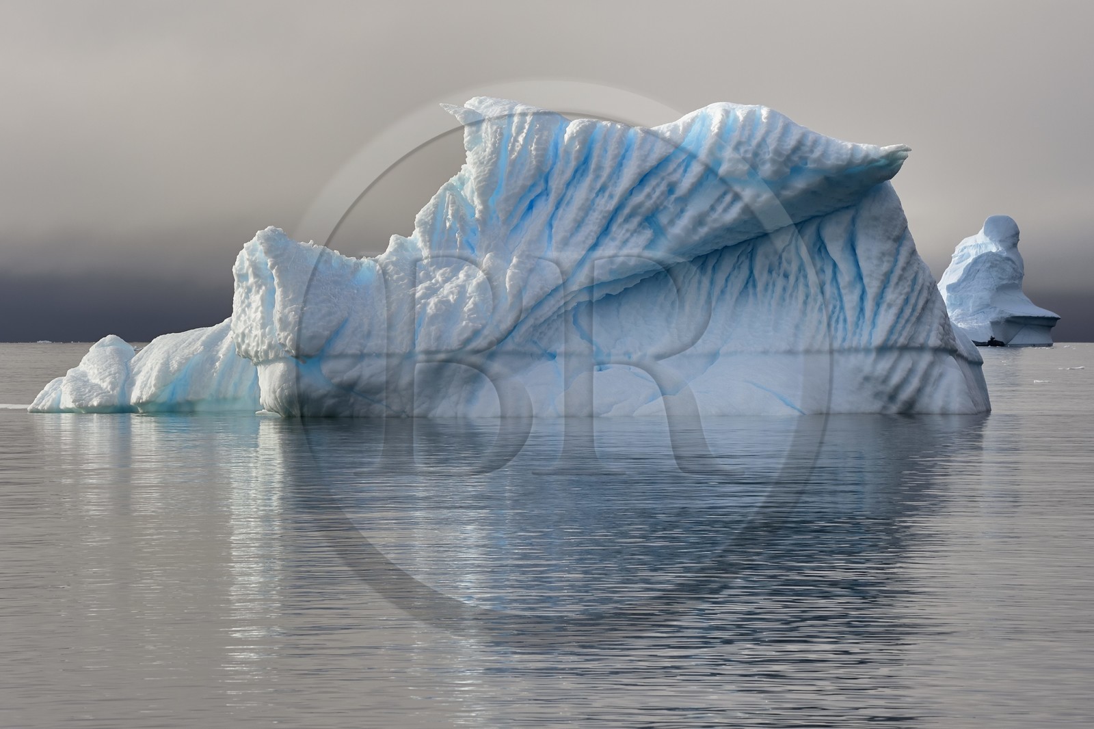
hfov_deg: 10.3
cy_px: 364
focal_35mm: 200
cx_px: 547
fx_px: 6076
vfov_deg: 6.9
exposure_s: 1/320
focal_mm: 200
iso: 200
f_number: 16
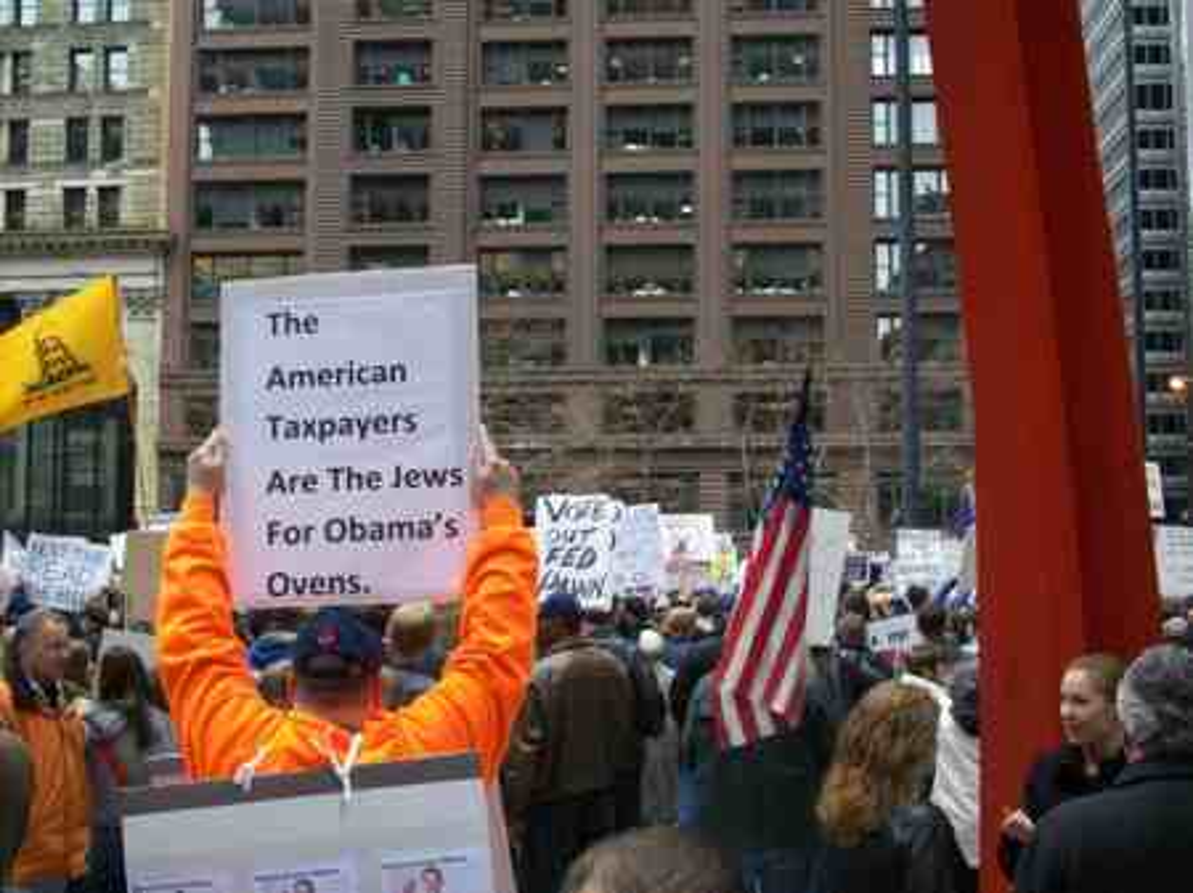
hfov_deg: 42.1
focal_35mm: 45
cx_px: 596
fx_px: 1550
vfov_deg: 32.2
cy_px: 446
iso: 80
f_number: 3
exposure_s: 1/264
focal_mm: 7.6
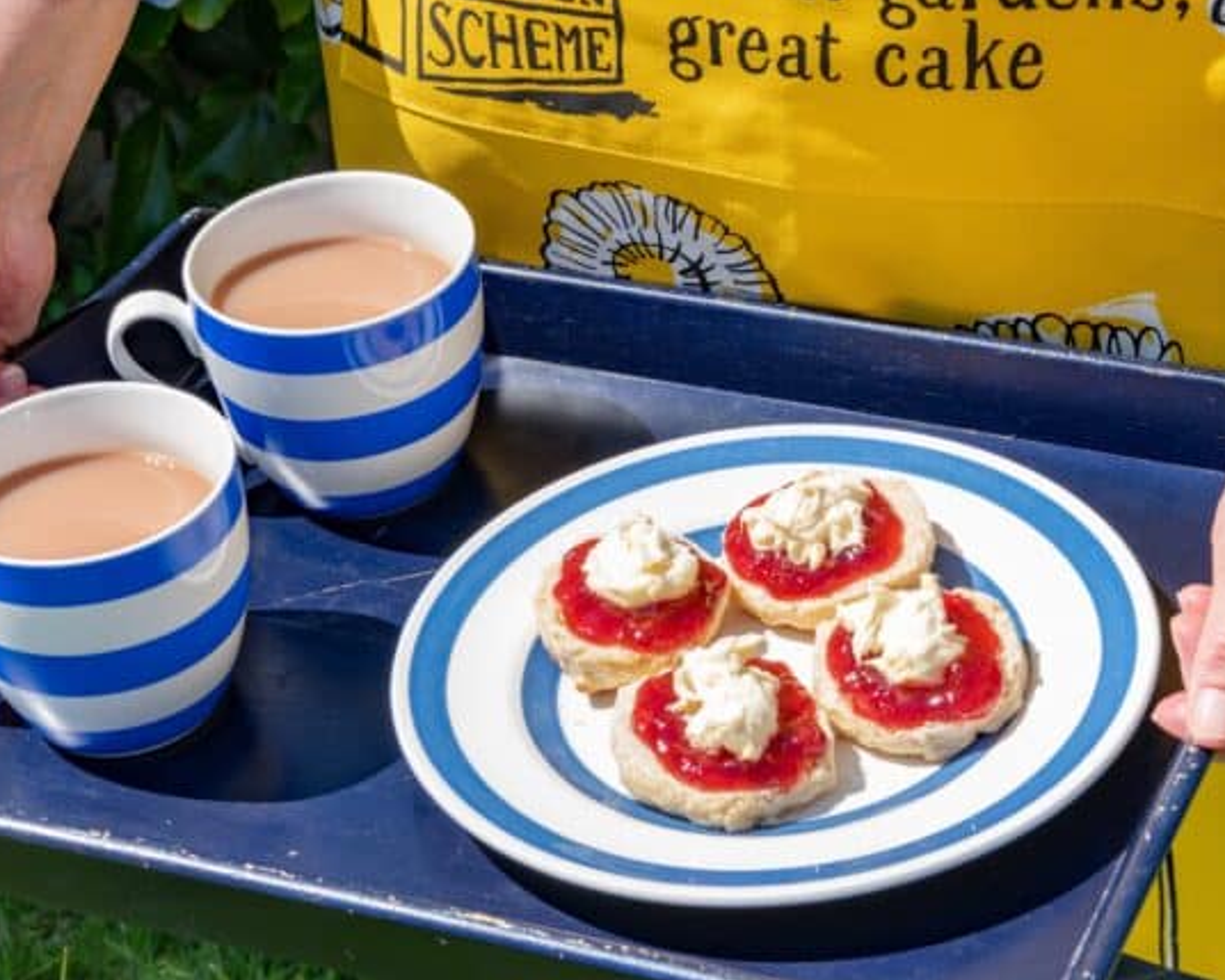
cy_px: 337
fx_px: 3771
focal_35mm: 104
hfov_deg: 18.4
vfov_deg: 14.8
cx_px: 743
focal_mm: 58
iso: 64
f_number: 13
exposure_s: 1/50
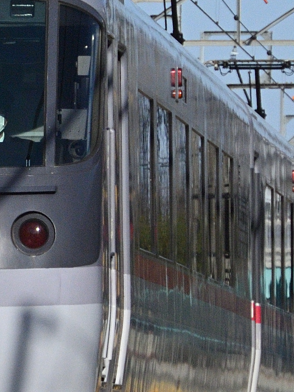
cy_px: 221
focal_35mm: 789
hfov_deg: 1.9
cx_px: -96
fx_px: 8931
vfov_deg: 2.5
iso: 400
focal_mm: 83.2
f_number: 7.1
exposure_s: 1/2500
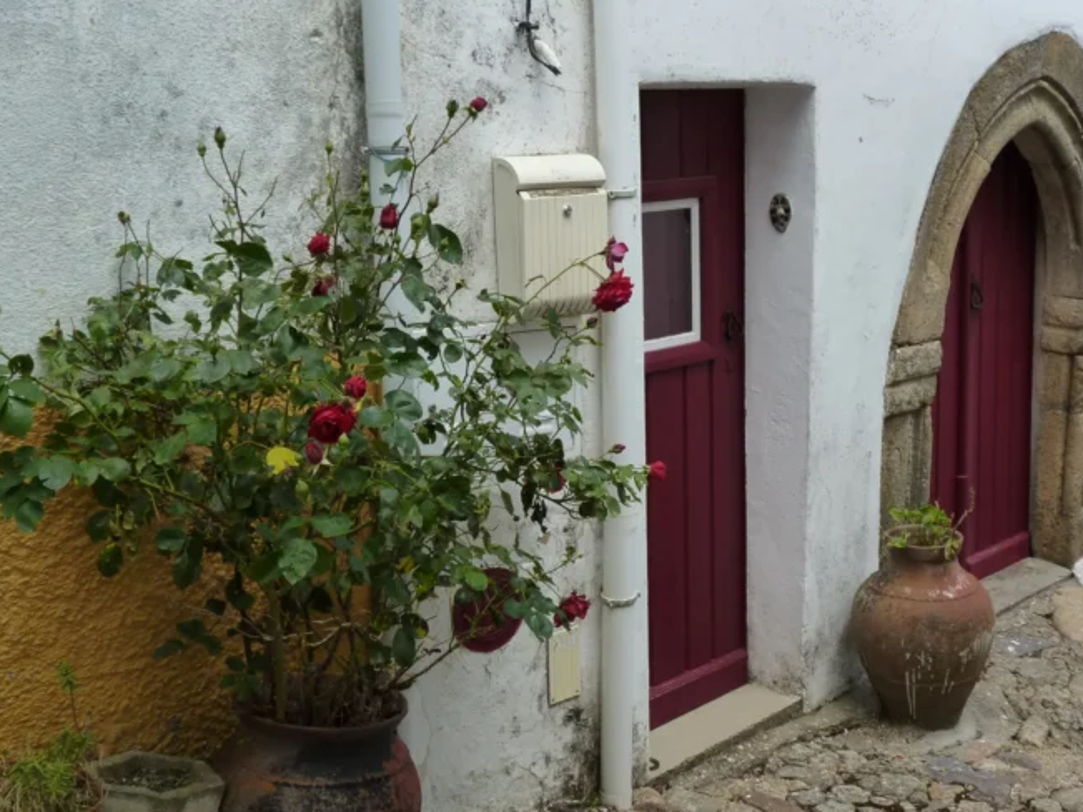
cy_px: 356
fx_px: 1439
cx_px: 616
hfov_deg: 41.2
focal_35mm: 46
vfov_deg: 31.5
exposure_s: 1/250
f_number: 4.5
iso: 125
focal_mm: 6.9
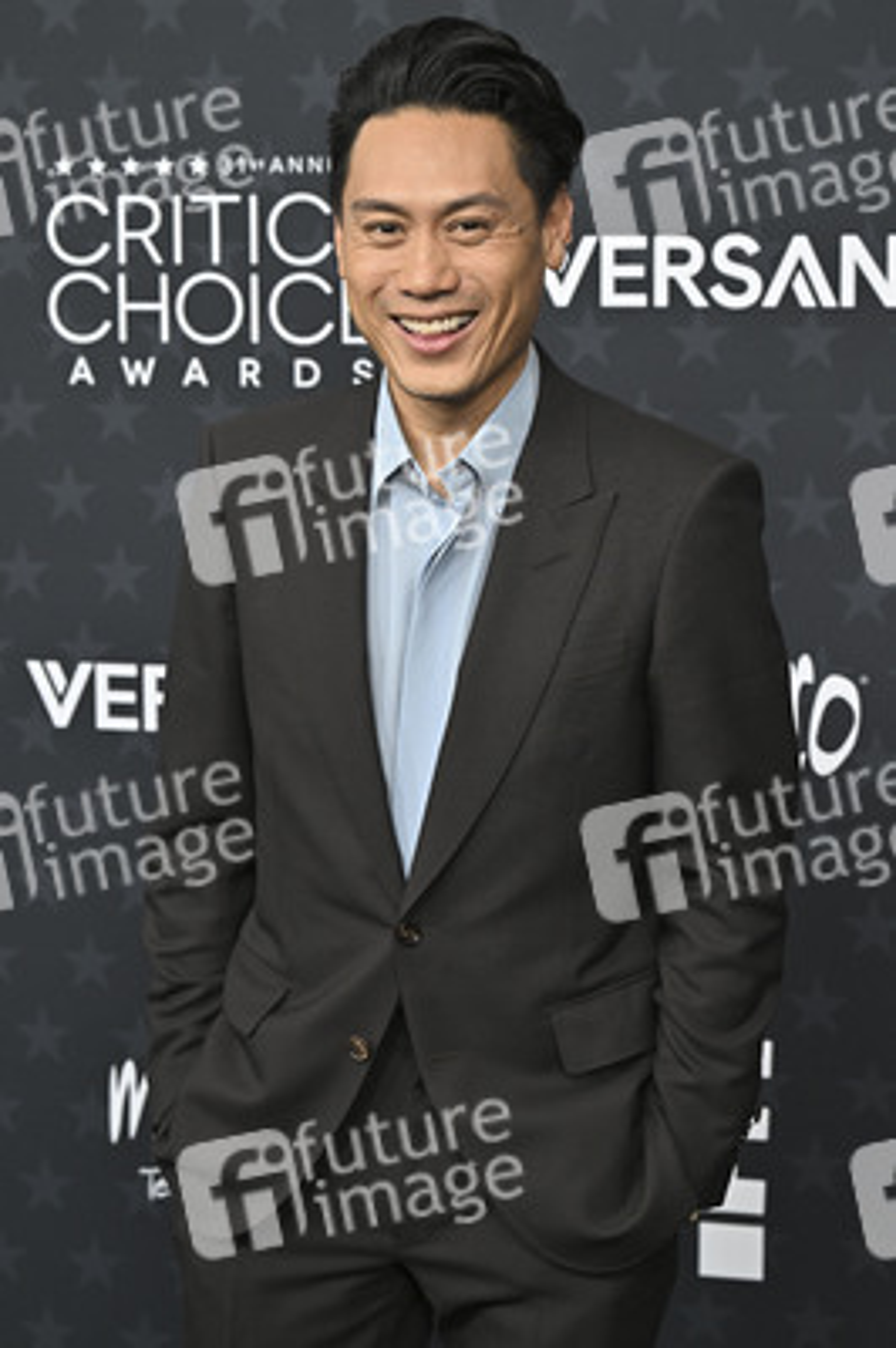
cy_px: 674
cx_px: 448
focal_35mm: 77
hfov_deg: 17.7
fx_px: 2879
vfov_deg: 26.3
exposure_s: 1/320
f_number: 5.6
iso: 1250
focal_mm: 77
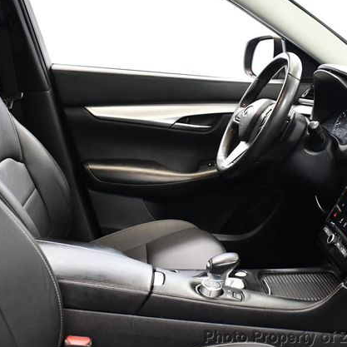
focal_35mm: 47
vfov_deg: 36.1
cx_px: 194
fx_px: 533
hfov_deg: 36.0
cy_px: 175
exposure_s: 1/80
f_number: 3.5
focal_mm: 18
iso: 3200
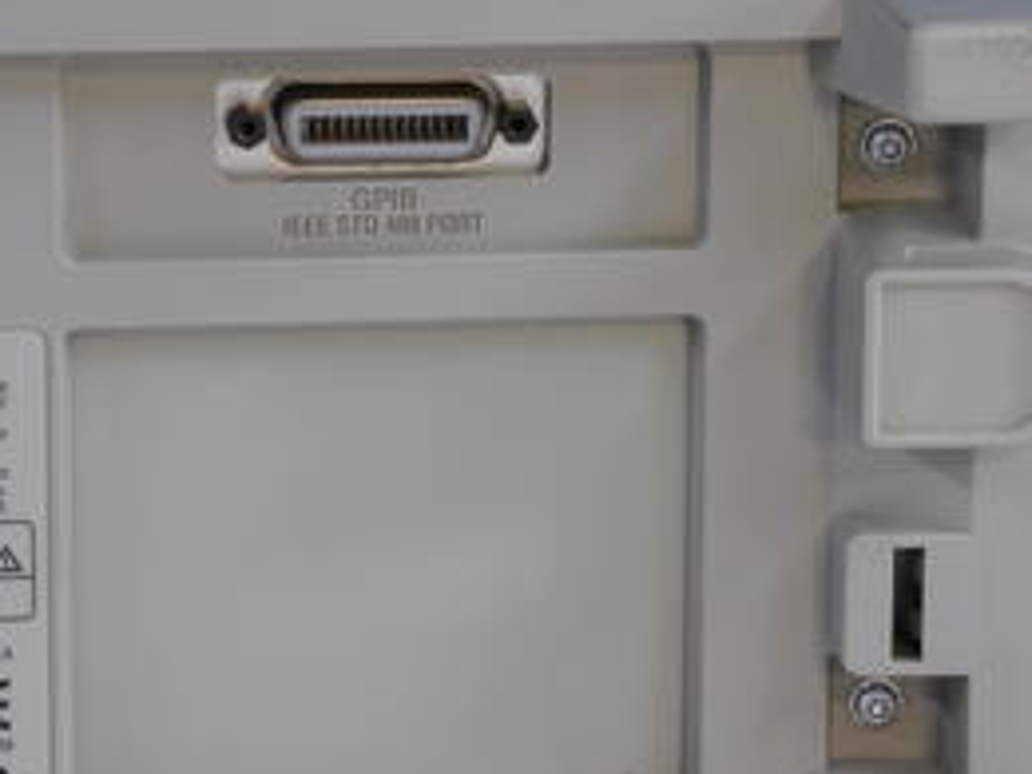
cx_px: 365
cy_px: 433
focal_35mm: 249
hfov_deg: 7.9
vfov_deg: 6.0
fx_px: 7423
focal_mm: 81
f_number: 22
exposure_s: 1/3.2
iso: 800
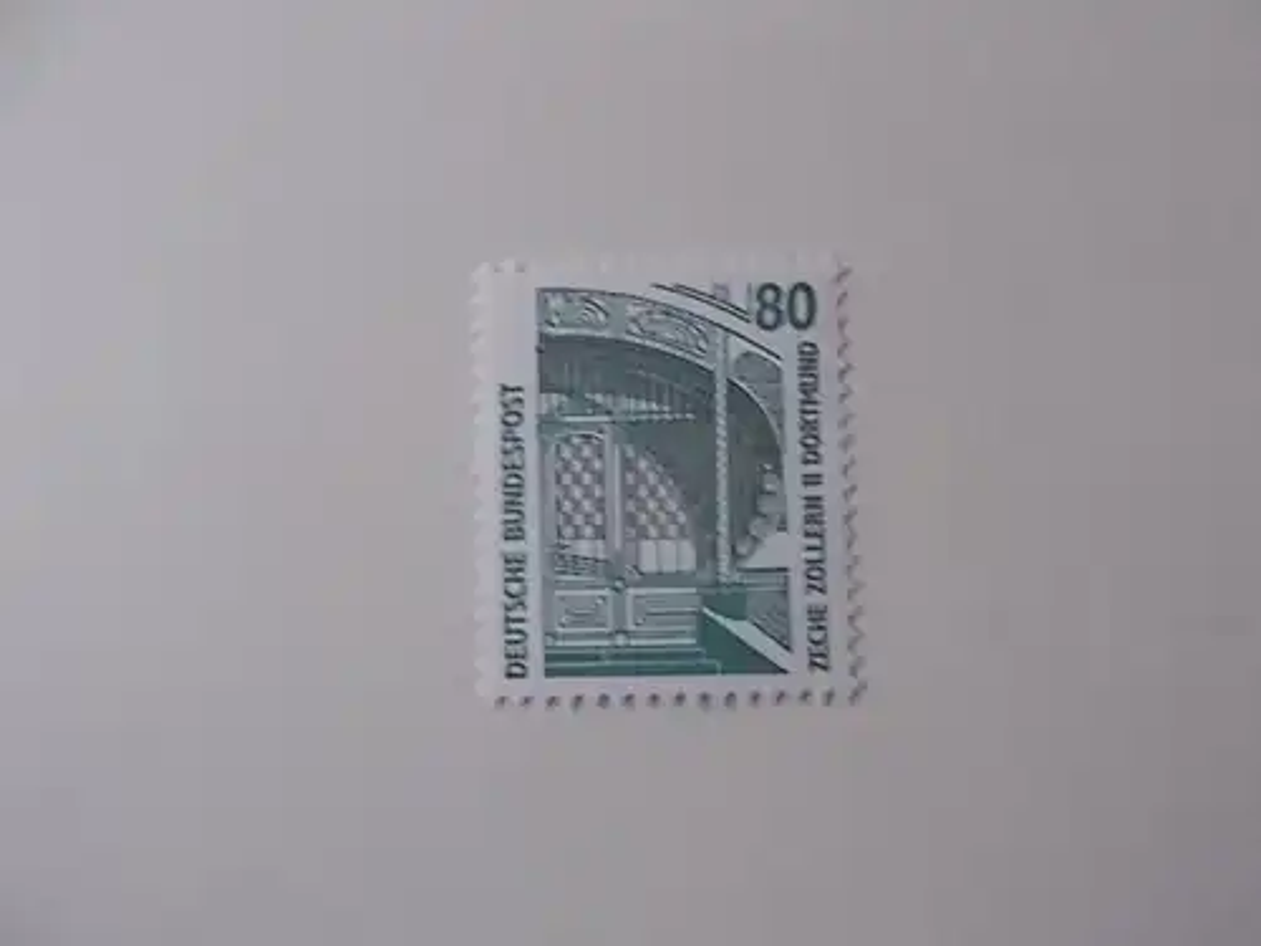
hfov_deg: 67.3
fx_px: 947
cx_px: 630
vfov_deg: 53.1
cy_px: 473
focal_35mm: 26
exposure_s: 1/20
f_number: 3.2
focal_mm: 4.6
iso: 200
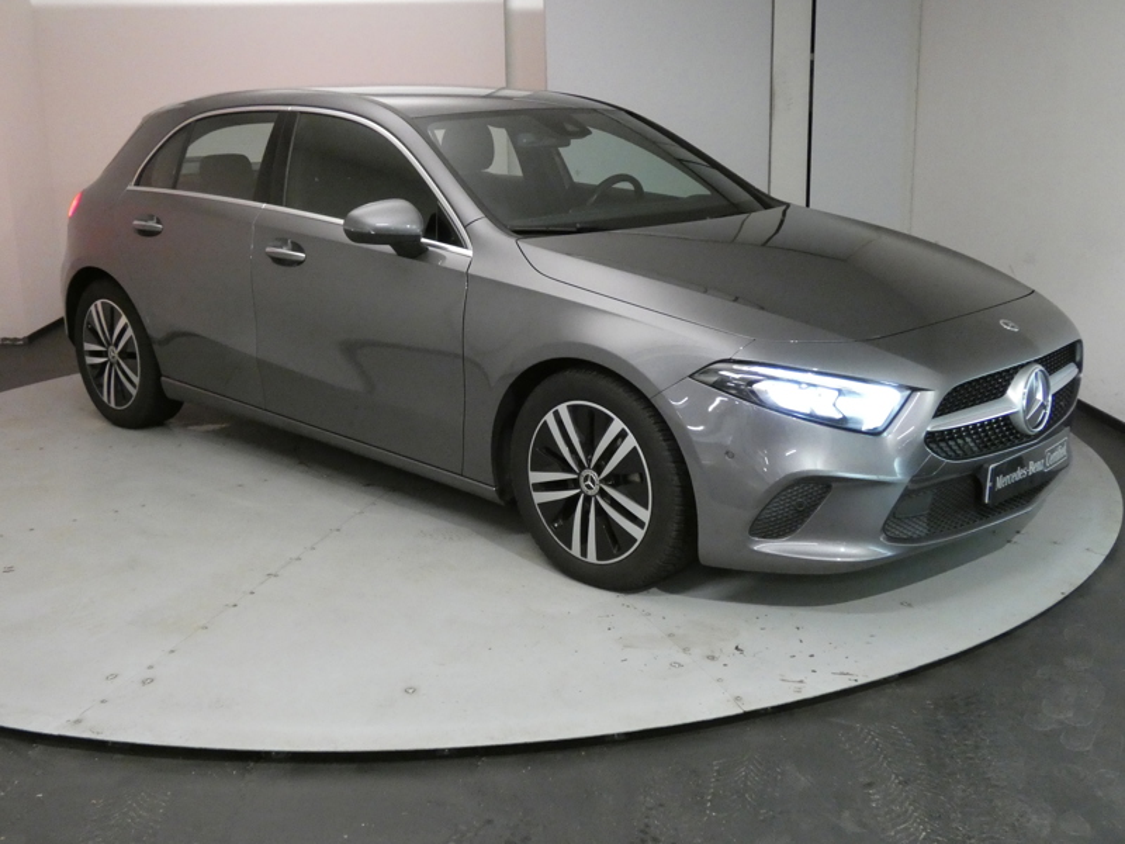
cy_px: 422
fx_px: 1235
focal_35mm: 38
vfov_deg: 37.7
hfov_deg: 49.0
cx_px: 562
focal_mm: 6.8
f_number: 3.5
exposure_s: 1/80
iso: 1250
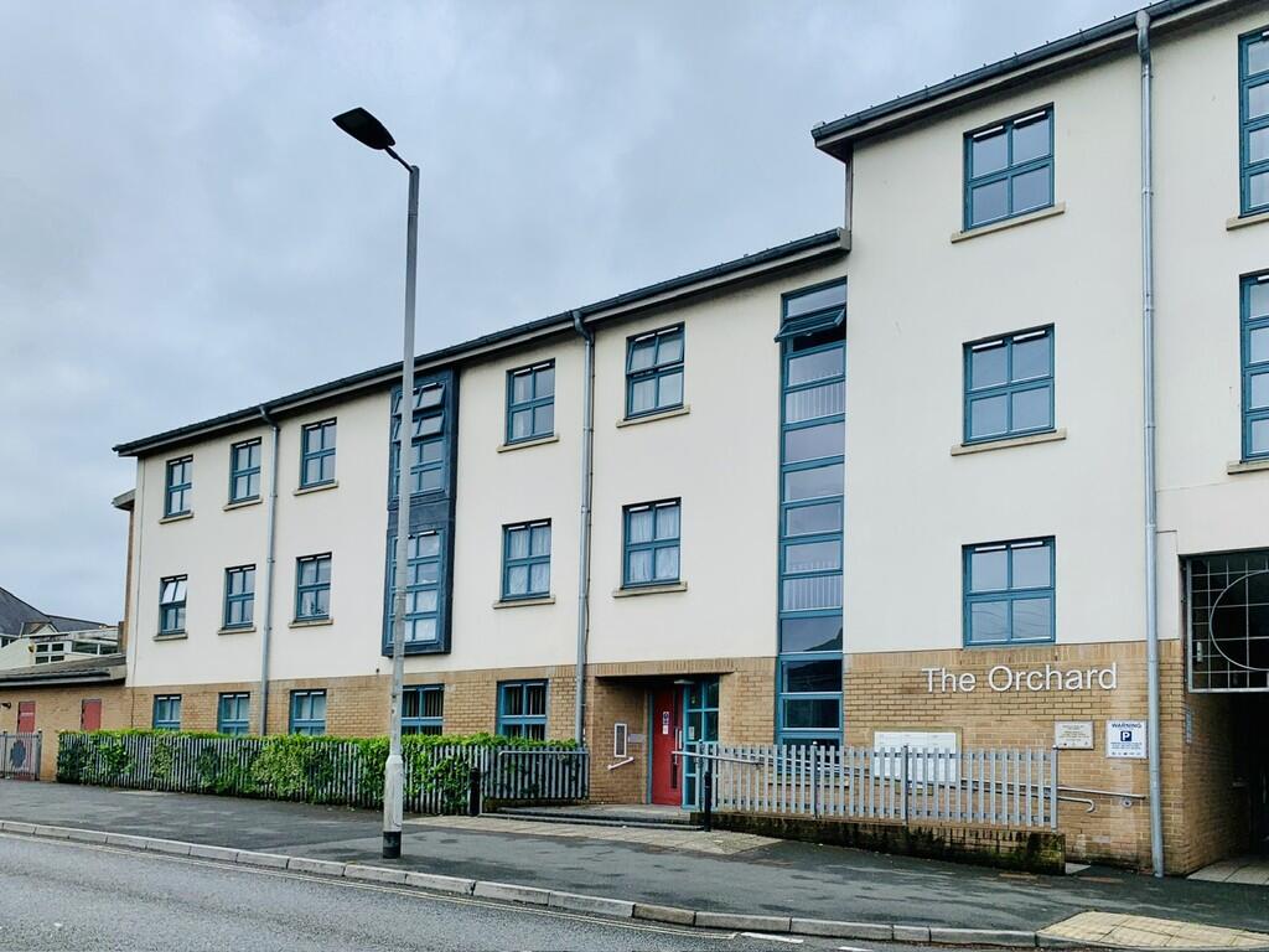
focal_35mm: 26
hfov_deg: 67.3
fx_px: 953
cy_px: 476
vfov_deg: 53.1
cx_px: 634
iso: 25
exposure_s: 1/1748
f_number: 1.8
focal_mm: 4.25
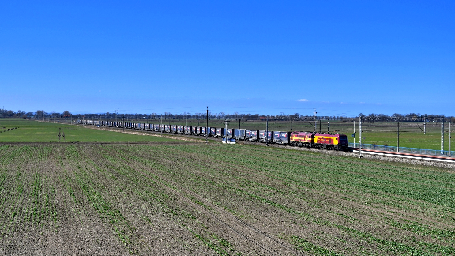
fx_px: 664
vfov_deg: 21.8
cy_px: 123
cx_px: 227
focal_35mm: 55
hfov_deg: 37.8
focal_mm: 35
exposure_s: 1/640
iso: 100
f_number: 7.1
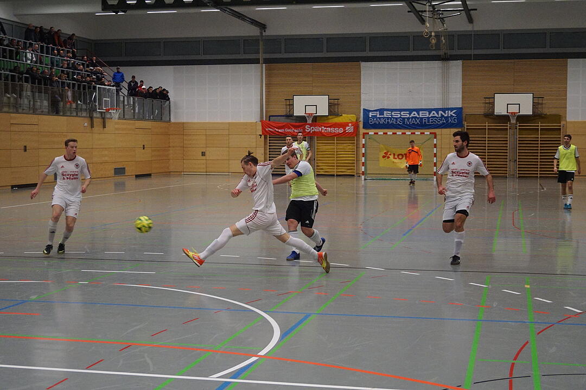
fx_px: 854
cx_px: 293
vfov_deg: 25.7
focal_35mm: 52
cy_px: 195
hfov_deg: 37.9
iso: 3200
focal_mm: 35
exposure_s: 1/320
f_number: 5
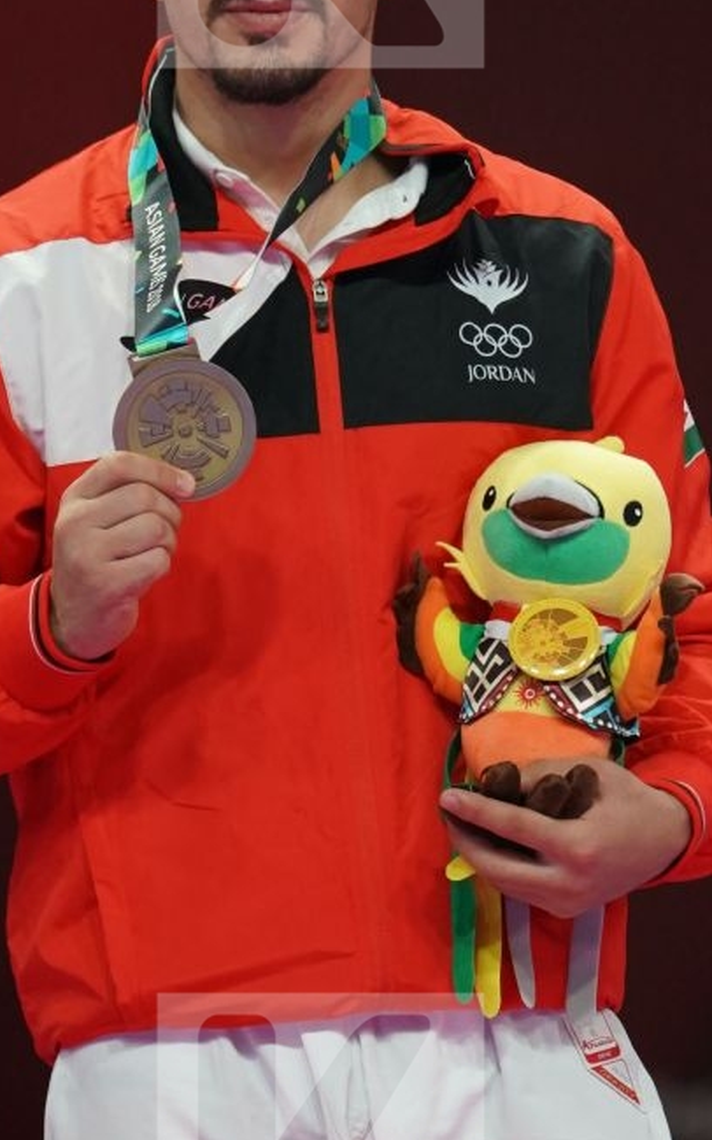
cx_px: 321
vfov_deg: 2.7
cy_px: 530
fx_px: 24538
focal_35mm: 790
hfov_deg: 1.7
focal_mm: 280
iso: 2000
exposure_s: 1/500
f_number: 4
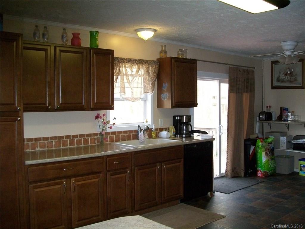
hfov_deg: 51.4
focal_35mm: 36
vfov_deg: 39.7
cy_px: 114
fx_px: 317
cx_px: 152
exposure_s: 1/60
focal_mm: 6
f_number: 2.7
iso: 160
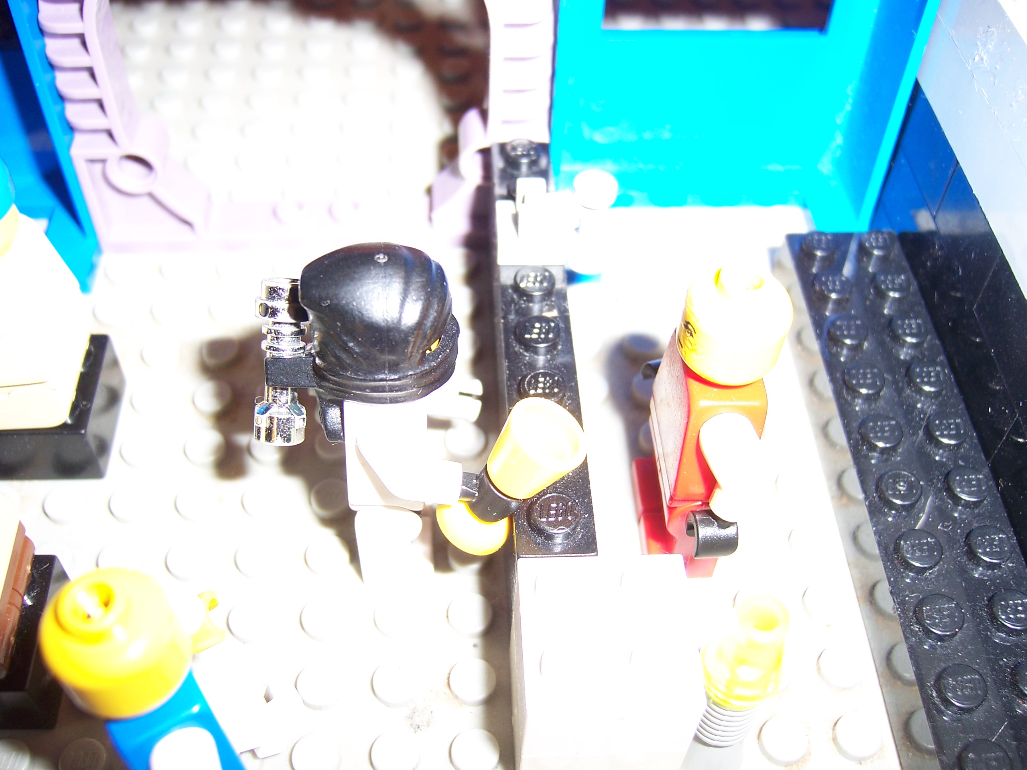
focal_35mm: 36
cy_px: 385
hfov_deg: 51.4
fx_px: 1068
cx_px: 514
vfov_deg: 39.7
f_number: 2.8
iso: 80
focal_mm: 6.2
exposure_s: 1/60
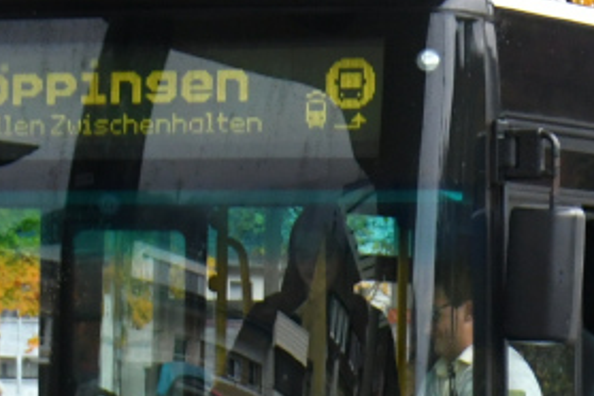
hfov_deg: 8.5
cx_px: 739
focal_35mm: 238
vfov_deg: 5.8
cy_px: 310
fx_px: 3927
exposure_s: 1/1000
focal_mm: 34
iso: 1250
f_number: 4.2
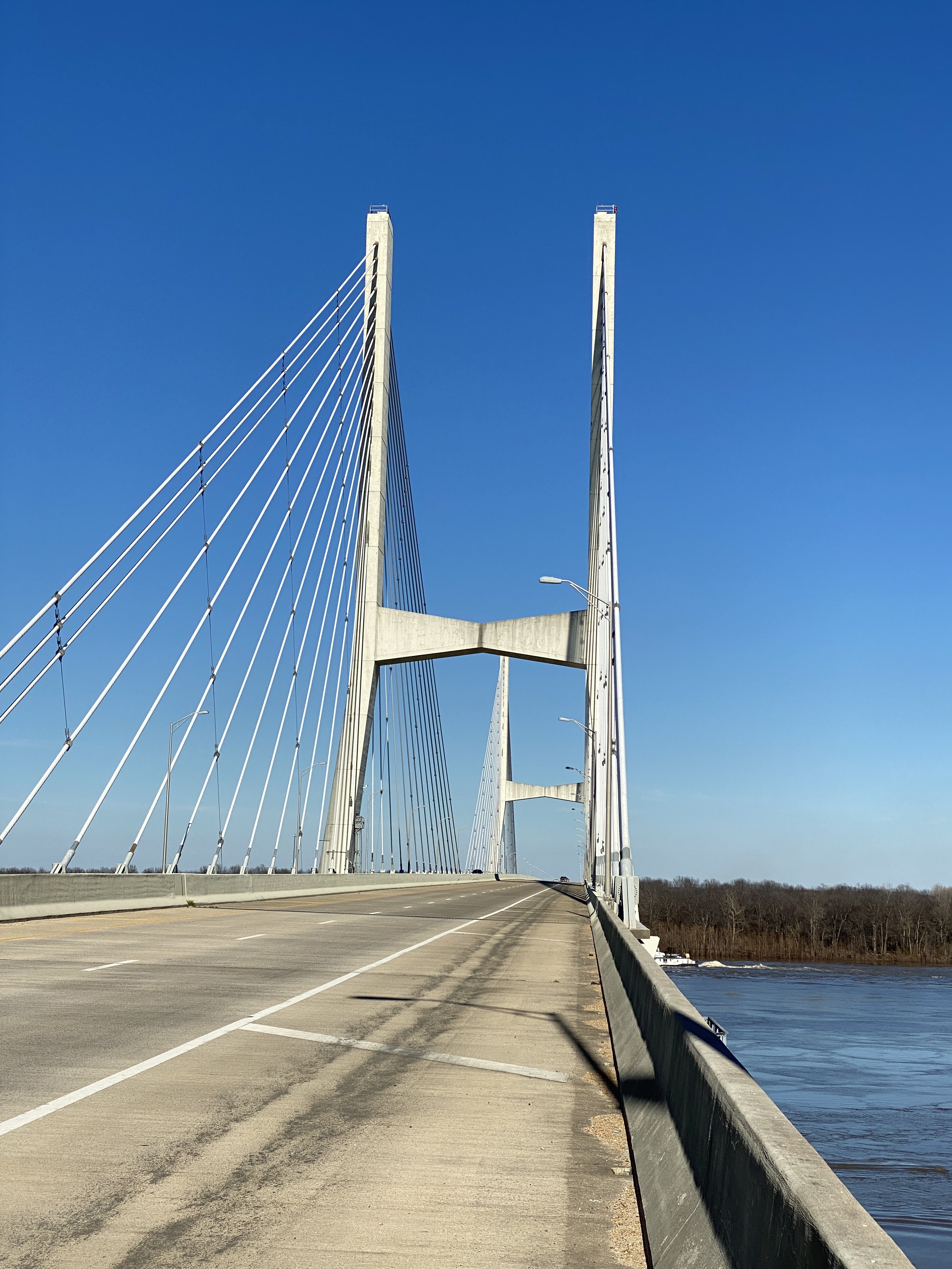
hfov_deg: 27.5
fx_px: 1943
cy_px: 643
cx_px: 481
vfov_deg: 36.2
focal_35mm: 53
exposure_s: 1/2994
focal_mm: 6
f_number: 2
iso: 20
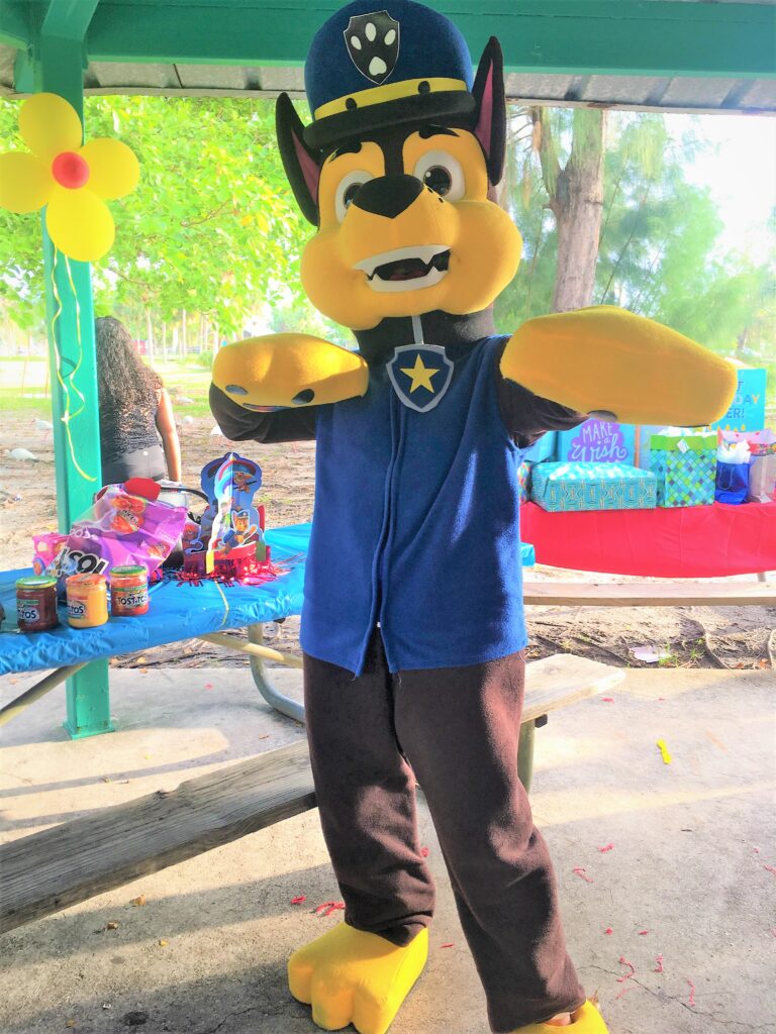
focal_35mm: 29
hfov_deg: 48.2
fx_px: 867
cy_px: 517
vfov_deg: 61.7
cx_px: 388
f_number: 2.2
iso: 25
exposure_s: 1/40
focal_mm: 4.15
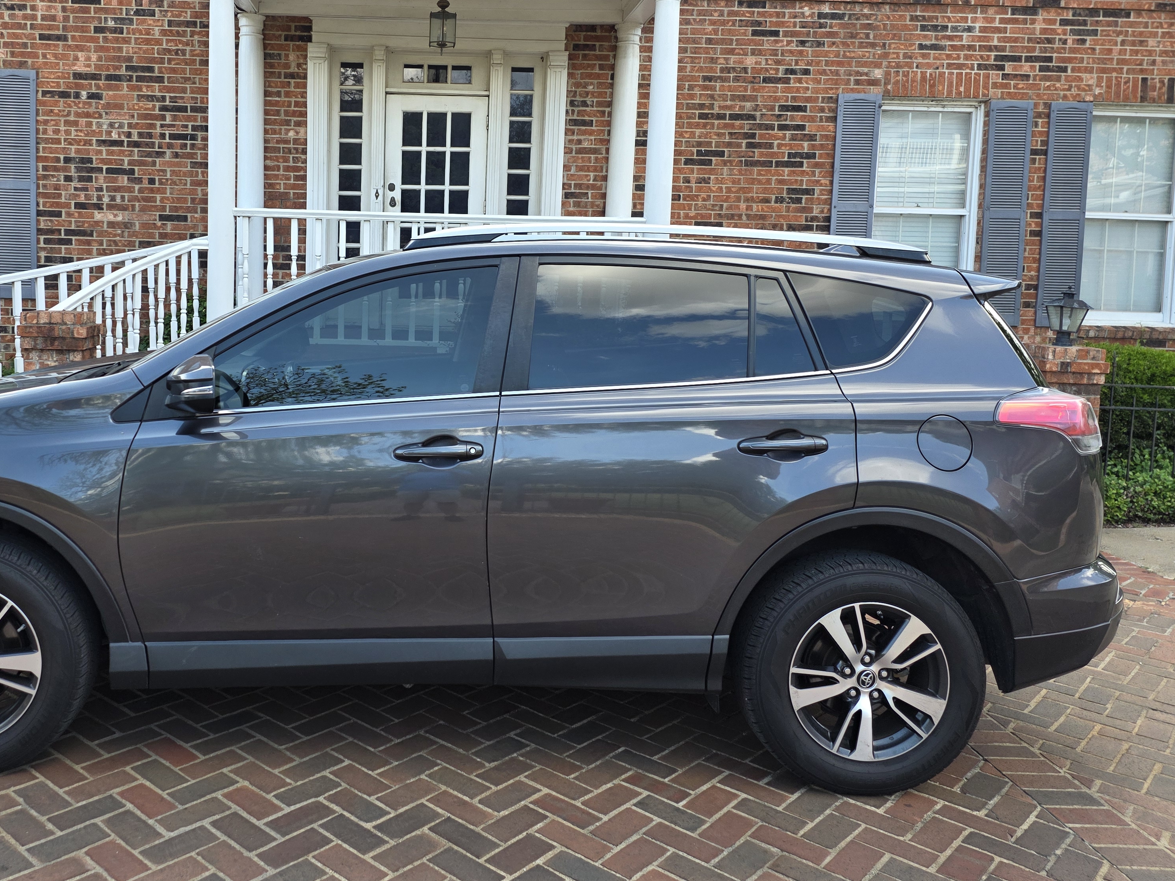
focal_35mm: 31
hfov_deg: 57.4
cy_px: 351
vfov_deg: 45.2
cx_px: 416
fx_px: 1052
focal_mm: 6.25
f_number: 1.7
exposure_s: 1/359
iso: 50
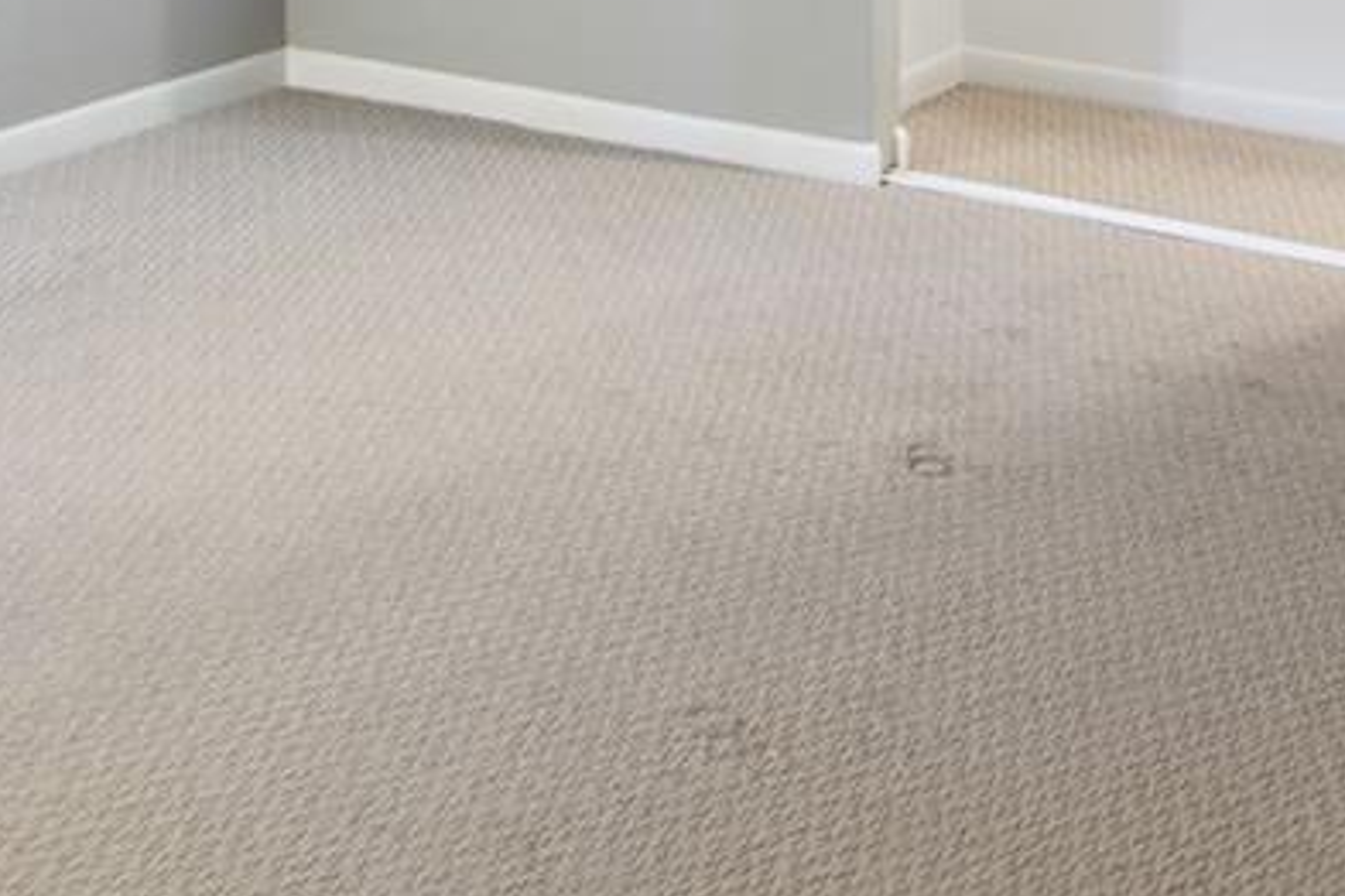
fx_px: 2279
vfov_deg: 19.0
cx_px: 472
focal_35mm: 61
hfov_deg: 32.7
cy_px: -530
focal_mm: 10
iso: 100
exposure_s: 1
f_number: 4.5
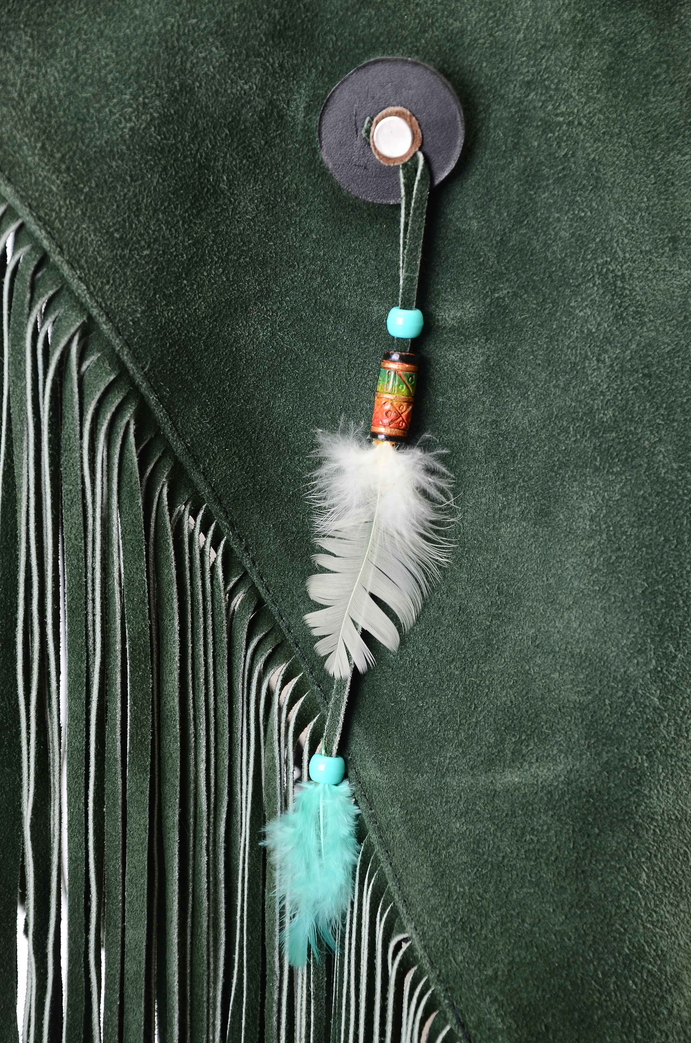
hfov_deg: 10.7
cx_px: 346
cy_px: 522
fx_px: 3687
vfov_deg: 16.1
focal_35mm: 128
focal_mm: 85
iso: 160
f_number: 6.3
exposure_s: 1/80
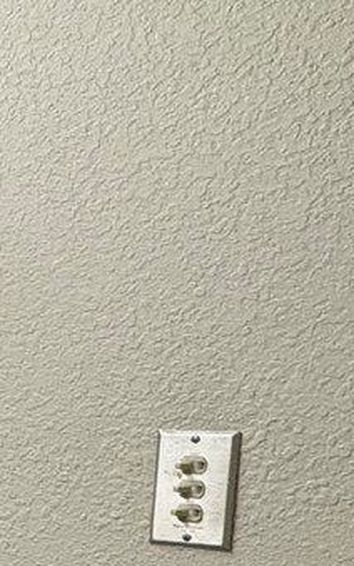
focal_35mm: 84
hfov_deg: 10.3
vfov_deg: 23.7
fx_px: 1296
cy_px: 558
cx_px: -763
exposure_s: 1/120
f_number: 2.2
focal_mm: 2.22
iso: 200
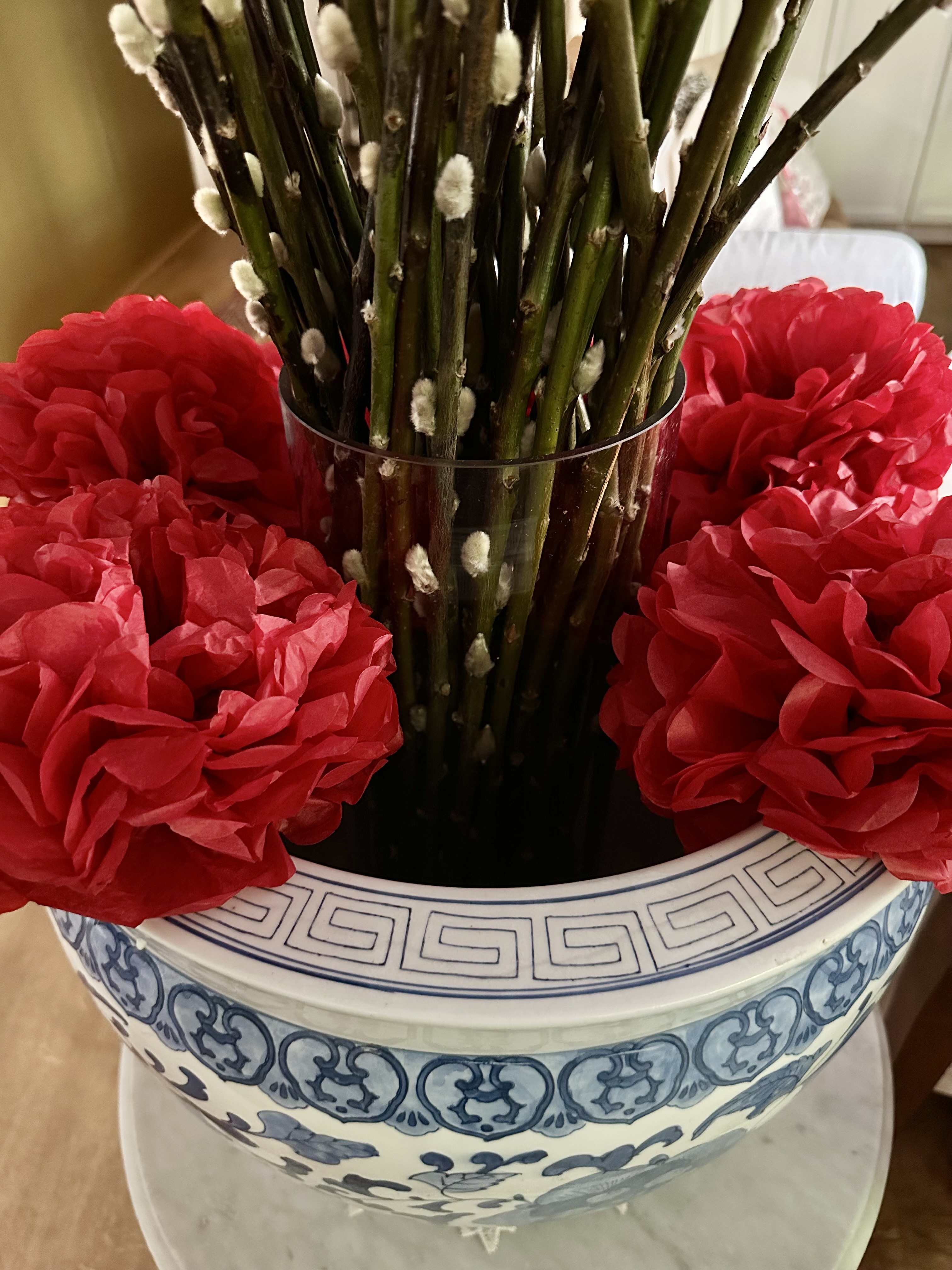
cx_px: 476
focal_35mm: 24
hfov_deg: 56.8
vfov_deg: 71.6
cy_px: 635
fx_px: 880
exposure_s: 1/30
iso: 1000
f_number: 1.78
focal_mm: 6.86
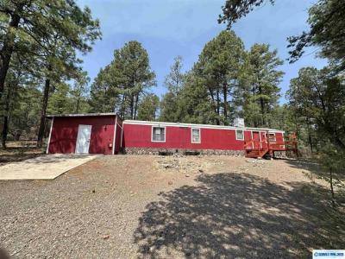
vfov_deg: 85.7
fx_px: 140
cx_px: 172
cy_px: 130
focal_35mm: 14
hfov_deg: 102.1
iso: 40
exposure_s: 1/1416
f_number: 2.2
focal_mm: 2.22
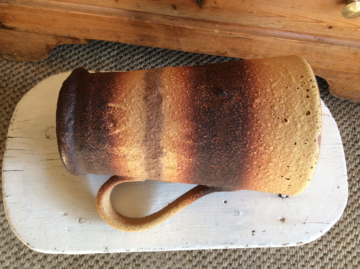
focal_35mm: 32
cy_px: 134
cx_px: 180
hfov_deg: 56.9
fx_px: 332
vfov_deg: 44.1
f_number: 2.4
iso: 50
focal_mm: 3.3
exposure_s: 1/25
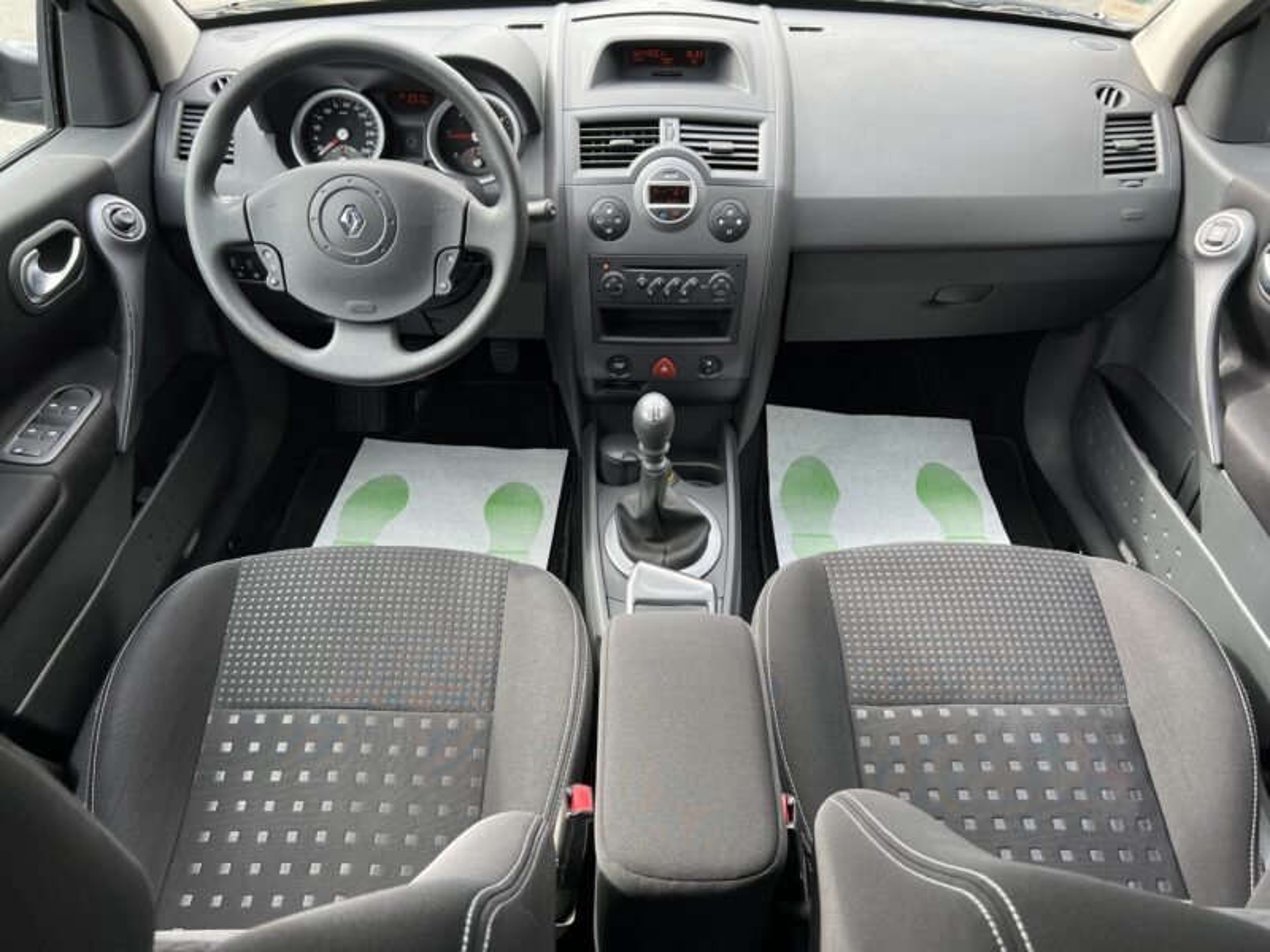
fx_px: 954
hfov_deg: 67.3
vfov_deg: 53.1
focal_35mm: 26
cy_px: 476
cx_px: 635
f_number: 1.5
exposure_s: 1/225
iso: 40
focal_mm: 5.7
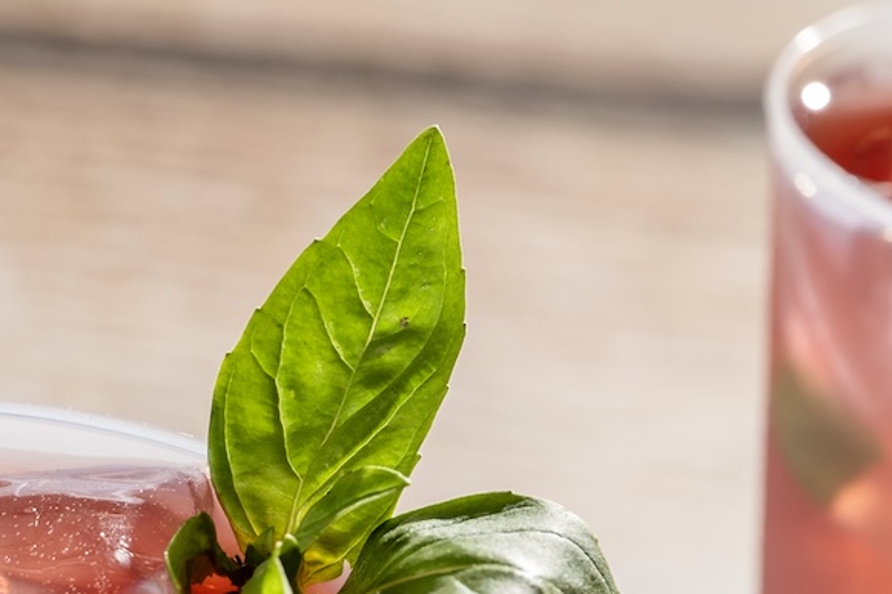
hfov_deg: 4.0
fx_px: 12855
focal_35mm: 519
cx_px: 64
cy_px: 630
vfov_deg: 2.6
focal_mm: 105
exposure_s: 1/125
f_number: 5
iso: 64
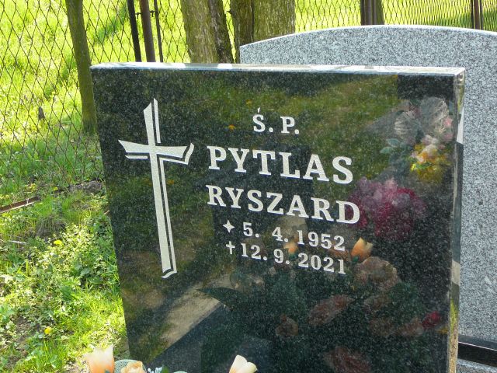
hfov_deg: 38.9
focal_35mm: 49
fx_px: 704
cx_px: 248
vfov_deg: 29.7
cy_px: 186
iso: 80
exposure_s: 1/100
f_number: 3.4
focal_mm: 7.3
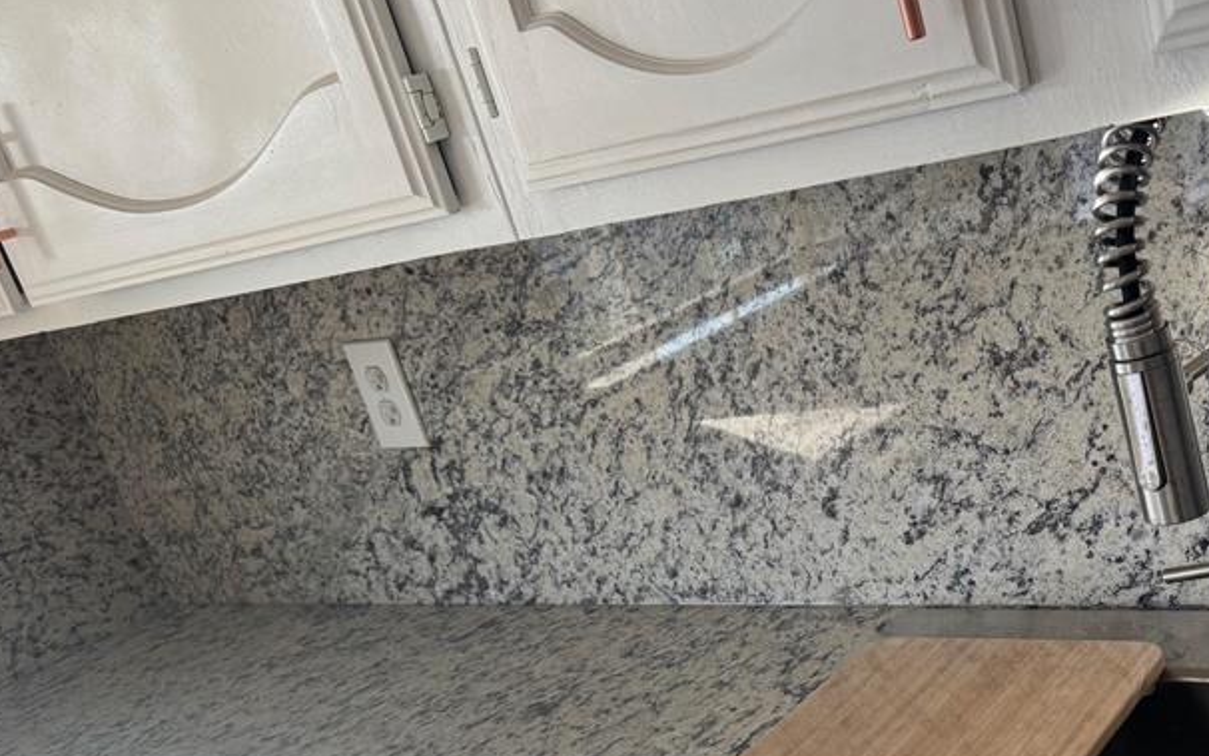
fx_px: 1417
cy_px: 531
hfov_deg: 44.3
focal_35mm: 43
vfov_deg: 29.6
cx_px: 944
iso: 160
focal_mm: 6.76
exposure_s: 1/121
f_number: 1.78
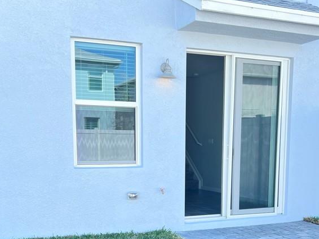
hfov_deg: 40.4
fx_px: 433
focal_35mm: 47
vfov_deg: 30.1
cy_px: 195
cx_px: 154
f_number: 1.5
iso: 50
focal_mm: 5.7
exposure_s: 1/909
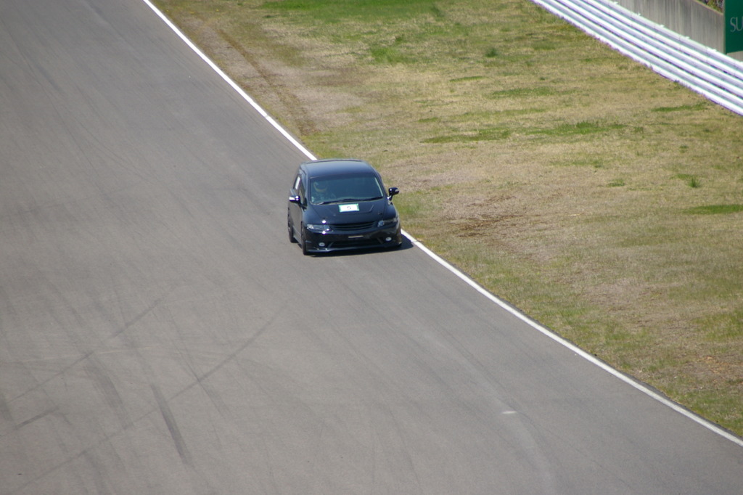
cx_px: 372
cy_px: 248
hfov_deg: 5.5
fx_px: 7737
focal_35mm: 375
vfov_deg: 3.7
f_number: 8
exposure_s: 1/500
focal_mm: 250
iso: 200
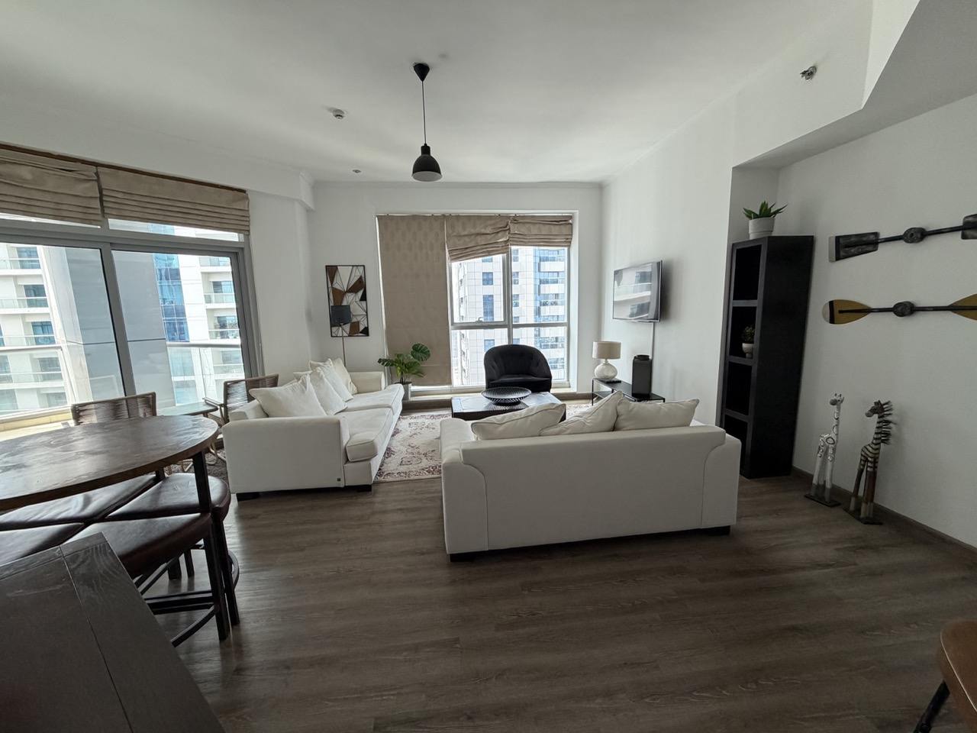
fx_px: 395
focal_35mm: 14
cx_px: 488
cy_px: 366
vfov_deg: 85.7
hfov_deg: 102.1
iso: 200
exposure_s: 1/121
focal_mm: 2.22
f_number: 2.2
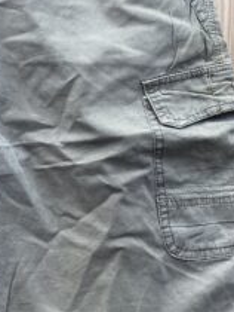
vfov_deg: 24.6
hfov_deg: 17.5
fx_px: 711
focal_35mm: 79
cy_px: 125
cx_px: -70
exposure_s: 1/370
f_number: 1.8
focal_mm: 4.25
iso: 32
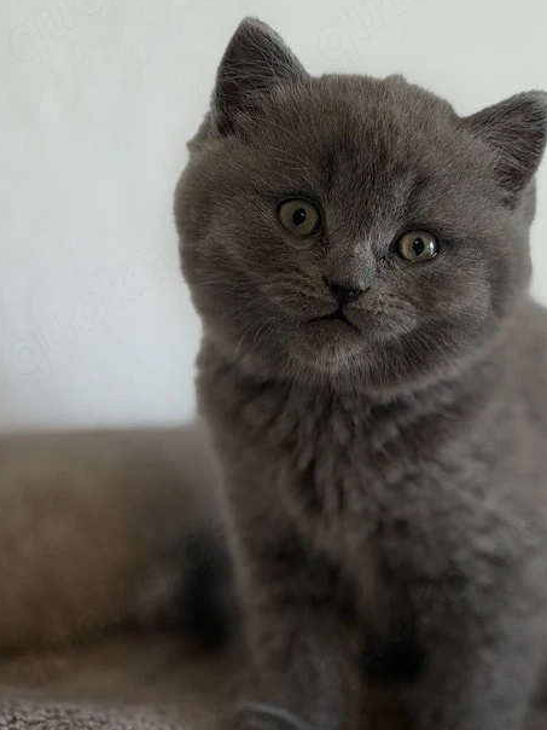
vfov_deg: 18.5
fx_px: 2233
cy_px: 329
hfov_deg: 13.8
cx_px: 518
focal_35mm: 106
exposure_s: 1/146
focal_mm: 6.76
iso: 50
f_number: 1.78
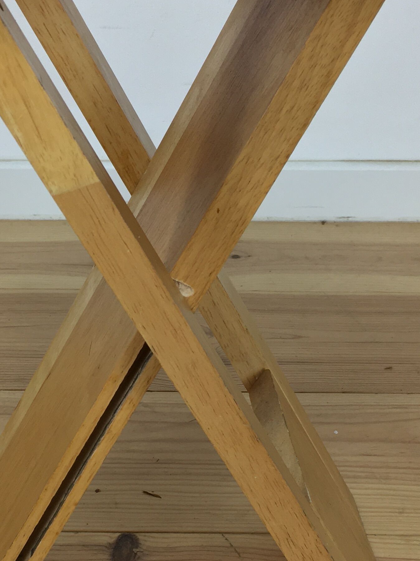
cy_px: 313
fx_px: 1052
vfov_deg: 29.8
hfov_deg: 22.5
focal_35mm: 65
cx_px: 157
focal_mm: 4.15
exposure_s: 1/33
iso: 40
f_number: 2.2
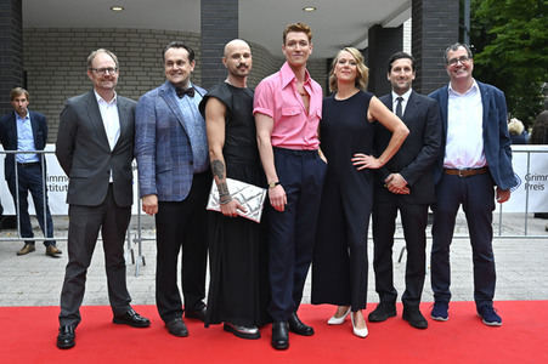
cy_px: 182
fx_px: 563
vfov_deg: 35.9
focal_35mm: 37
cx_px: 274
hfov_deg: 51.9
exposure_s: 1/500
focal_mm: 37
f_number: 5.6
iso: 2000
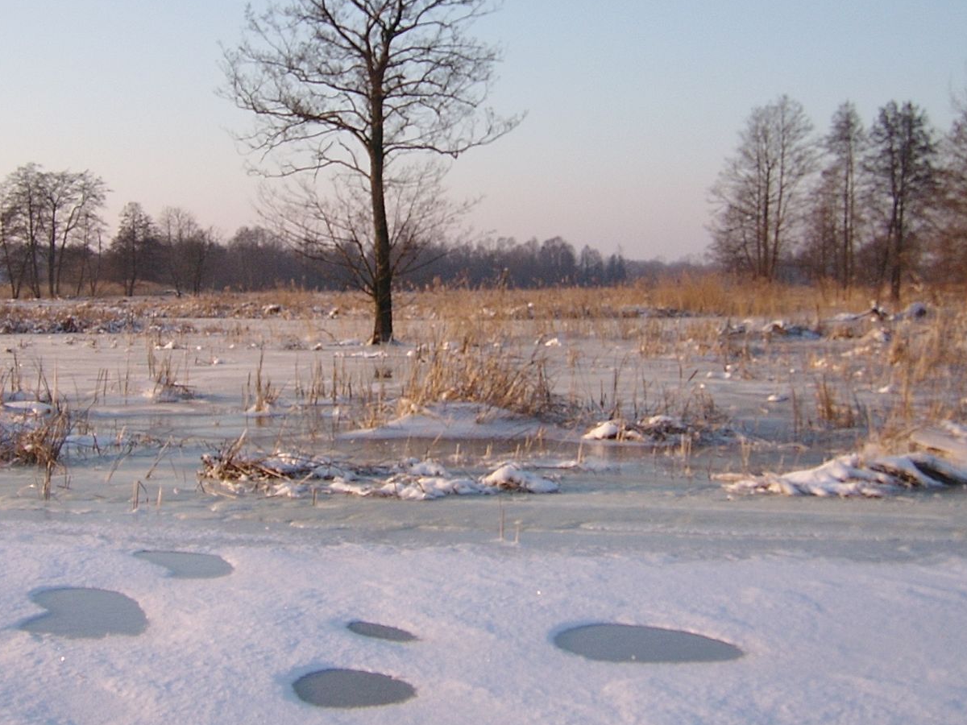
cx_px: 368
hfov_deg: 34.2
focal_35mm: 56
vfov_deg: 26.1
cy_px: 317
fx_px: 1564
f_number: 2.8
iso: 50
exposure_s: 1/500
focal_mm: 5.95
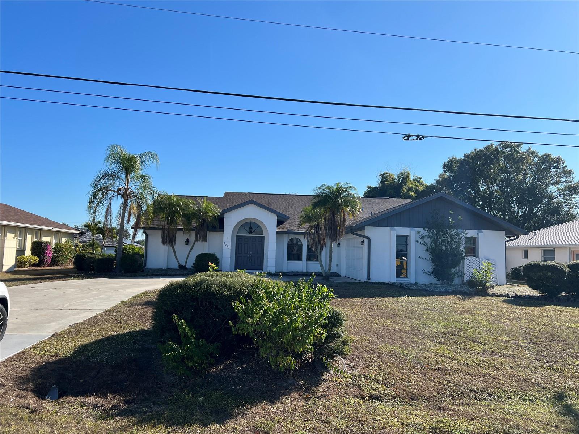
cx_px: 290
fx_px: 435
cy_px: 217
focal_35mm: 26
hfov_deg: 67.3
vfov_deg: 53.1
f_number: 1.5
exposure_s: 1/4831
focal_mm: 5.7
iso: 50
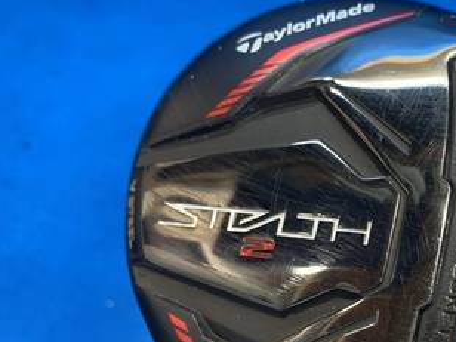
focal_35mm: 54
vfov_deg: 26.1
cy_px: 308
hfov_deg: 34.6
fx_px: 711
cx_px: 354
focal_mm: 4.25
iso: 160
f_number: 1.8
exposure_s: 1/60
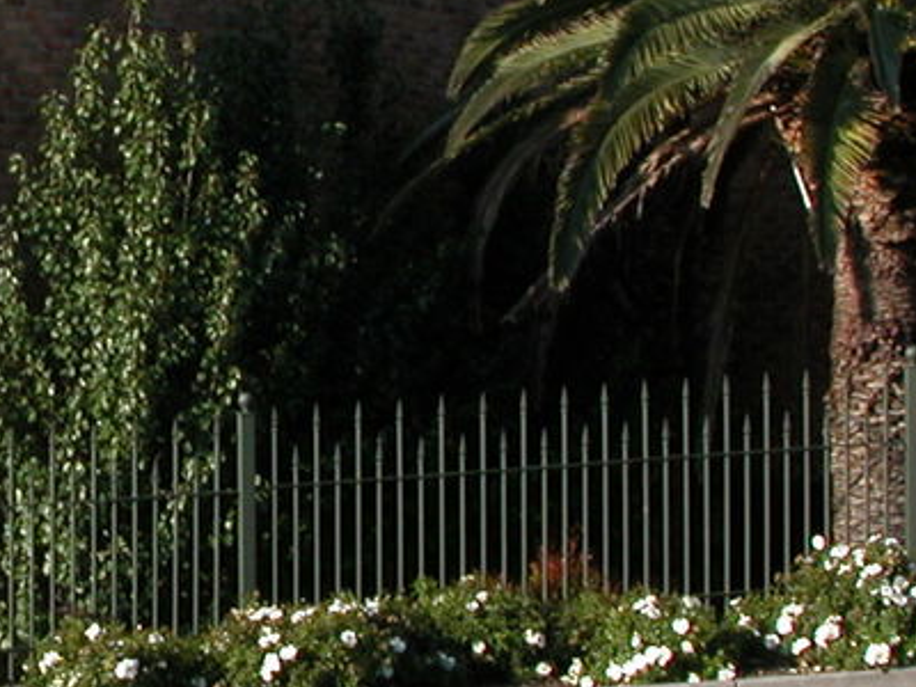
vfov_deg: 10.6
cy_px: 323
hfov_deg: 13.7
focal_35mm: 140
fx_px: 3705
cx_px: -156
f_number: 6.3
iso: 100
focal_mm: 8.9
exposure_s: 1/237
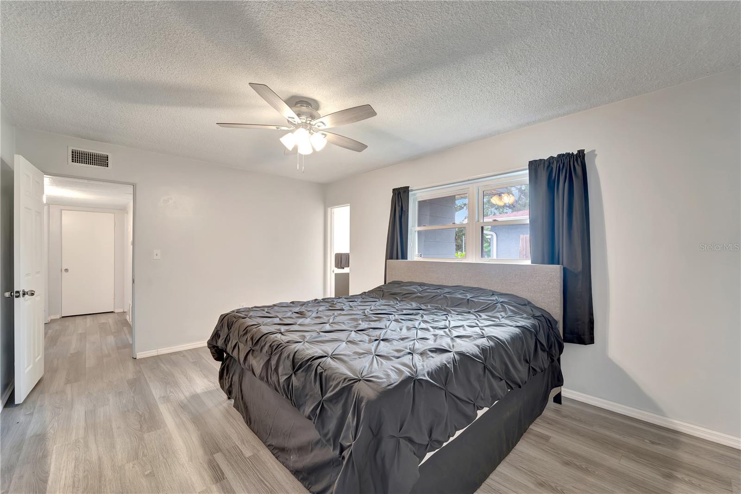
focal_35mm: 14
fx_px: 288
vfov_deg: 81.2
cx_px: 370
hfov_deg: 104.3
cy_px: 247
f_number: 9
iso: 250
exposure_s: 2
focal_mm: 14
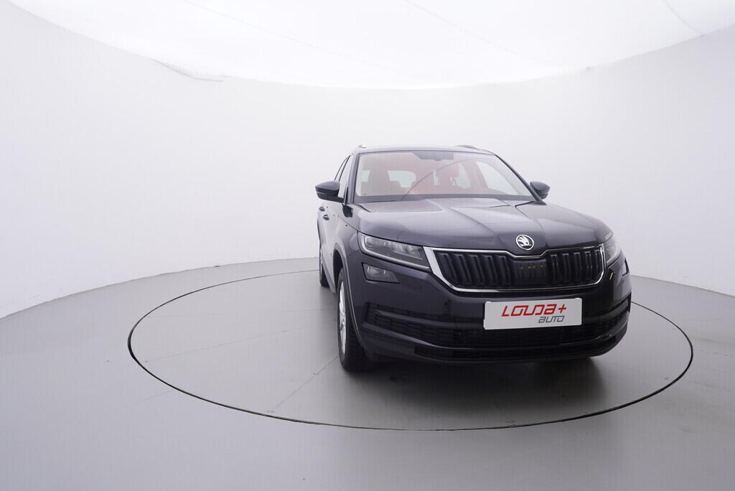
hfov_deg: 77.3
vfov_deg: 56.2
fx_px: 460
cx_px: 368
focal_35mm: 22
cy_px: 246
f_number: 5
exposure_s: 1/80
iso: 200
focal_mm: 15
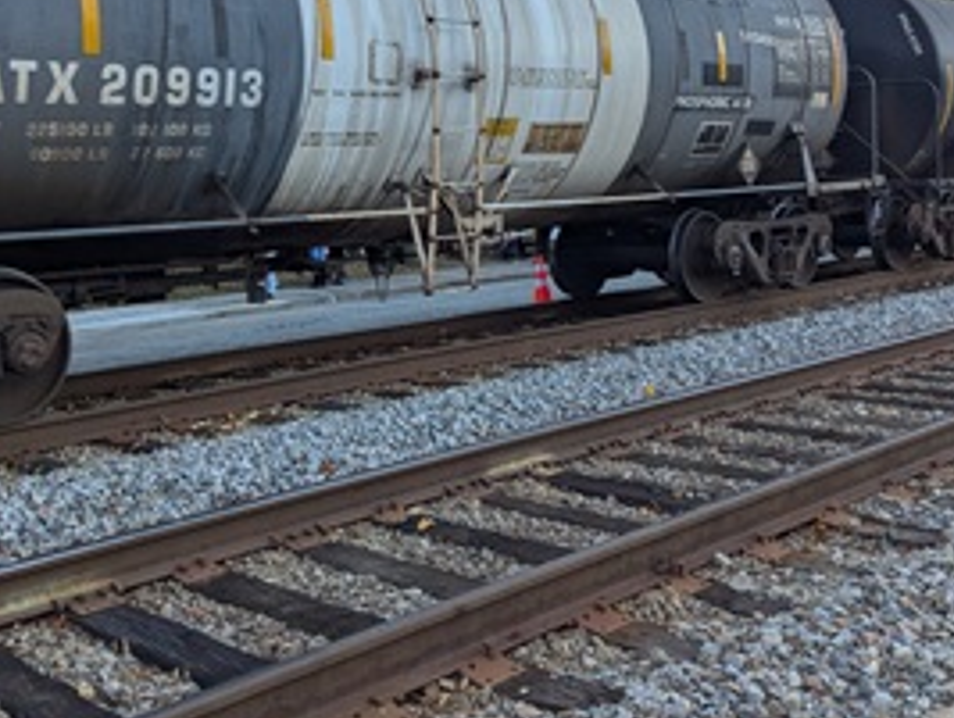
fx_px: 1242
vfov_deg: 31.8
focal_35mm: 45
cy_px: 193
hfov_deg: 41.8
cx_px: 375
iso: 39
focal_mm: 6.81
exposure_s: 1/299
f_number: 1.85
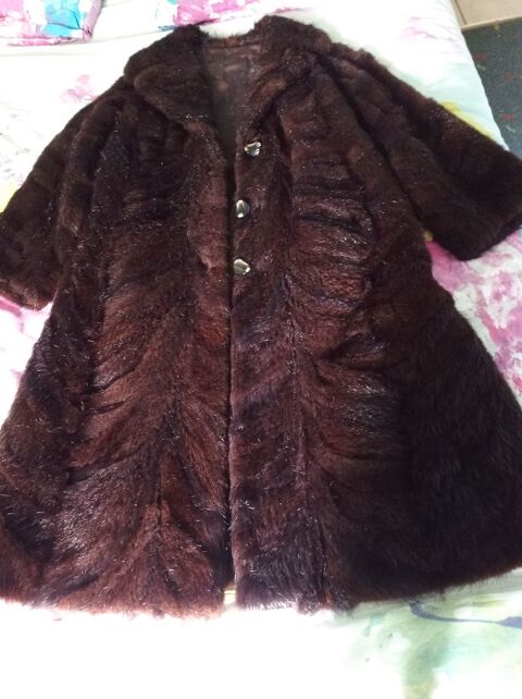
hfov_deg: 49.7
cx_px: 261
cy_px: 350
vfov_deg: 63.5
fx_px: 564
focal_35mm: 28
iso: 827
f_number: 1.79
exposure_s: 1/25
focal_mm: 4.74
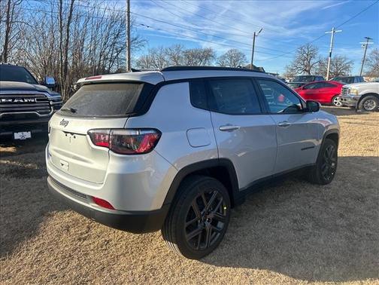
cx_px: 190
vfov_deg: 53.1
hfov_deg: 67.3
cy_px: 142
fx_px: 285
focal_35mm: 26
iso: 50
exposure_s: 1/1698
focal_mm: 5.7
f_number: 1.5
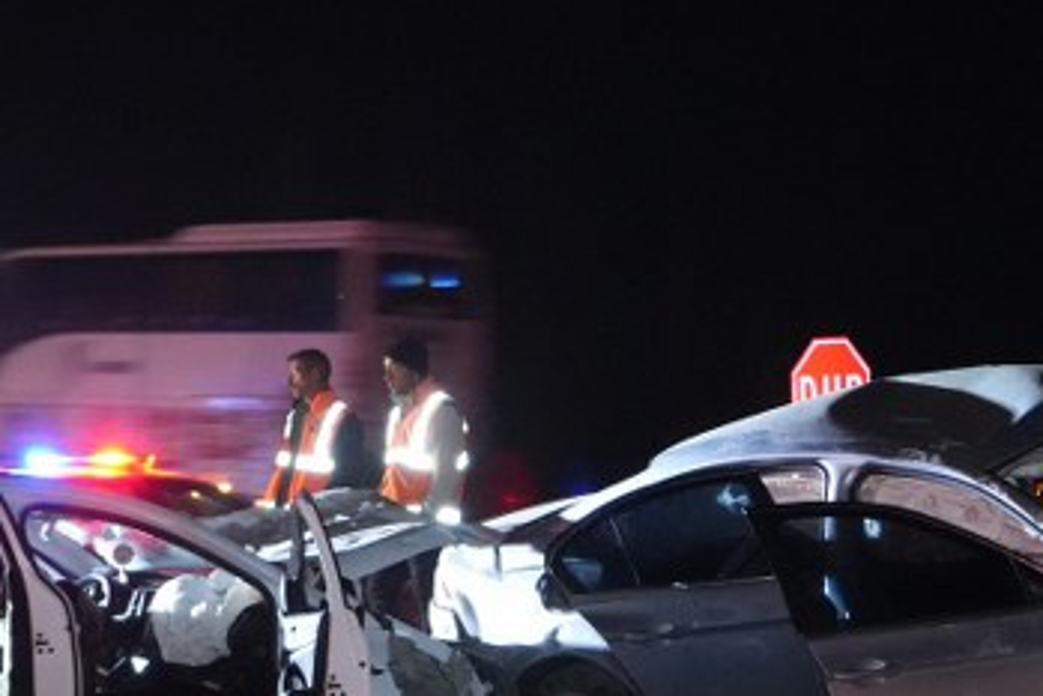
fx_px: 3652
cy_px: 482
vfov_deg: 10.9
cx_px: 335
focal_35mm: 126
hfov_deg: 16.2
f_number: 4
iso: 12800
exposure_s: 1/25
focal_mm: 43
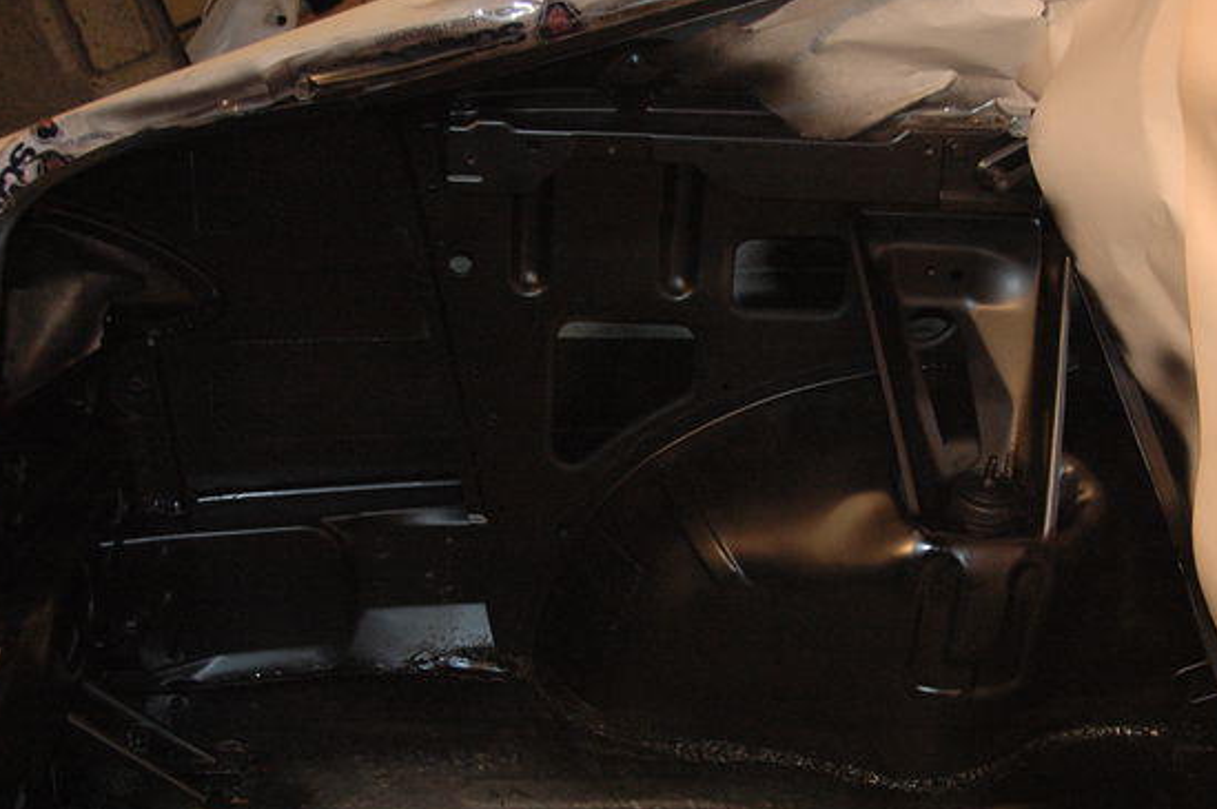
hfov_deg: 40.4
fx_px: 1655
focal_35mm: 49
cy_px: 446
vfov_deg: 27.5
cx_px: 638
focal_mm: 28
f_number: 4.5
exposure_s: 1/60
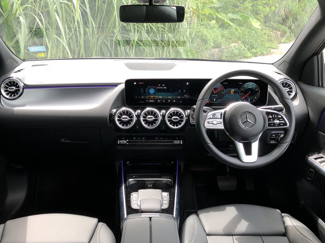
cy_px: 98
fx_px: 329
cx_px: 164
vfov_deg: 40.5
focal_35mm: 35
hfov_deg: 52.6
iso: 40
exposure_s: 1/117
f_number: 1.8
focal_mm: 3.99
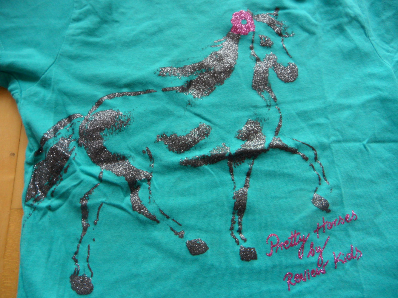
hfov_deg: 71.6
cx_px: 199
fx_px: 276
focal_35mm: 24
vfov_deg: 56.8
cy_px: 149
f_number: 2.9
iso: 80
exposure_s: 1/125
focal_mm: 4.1
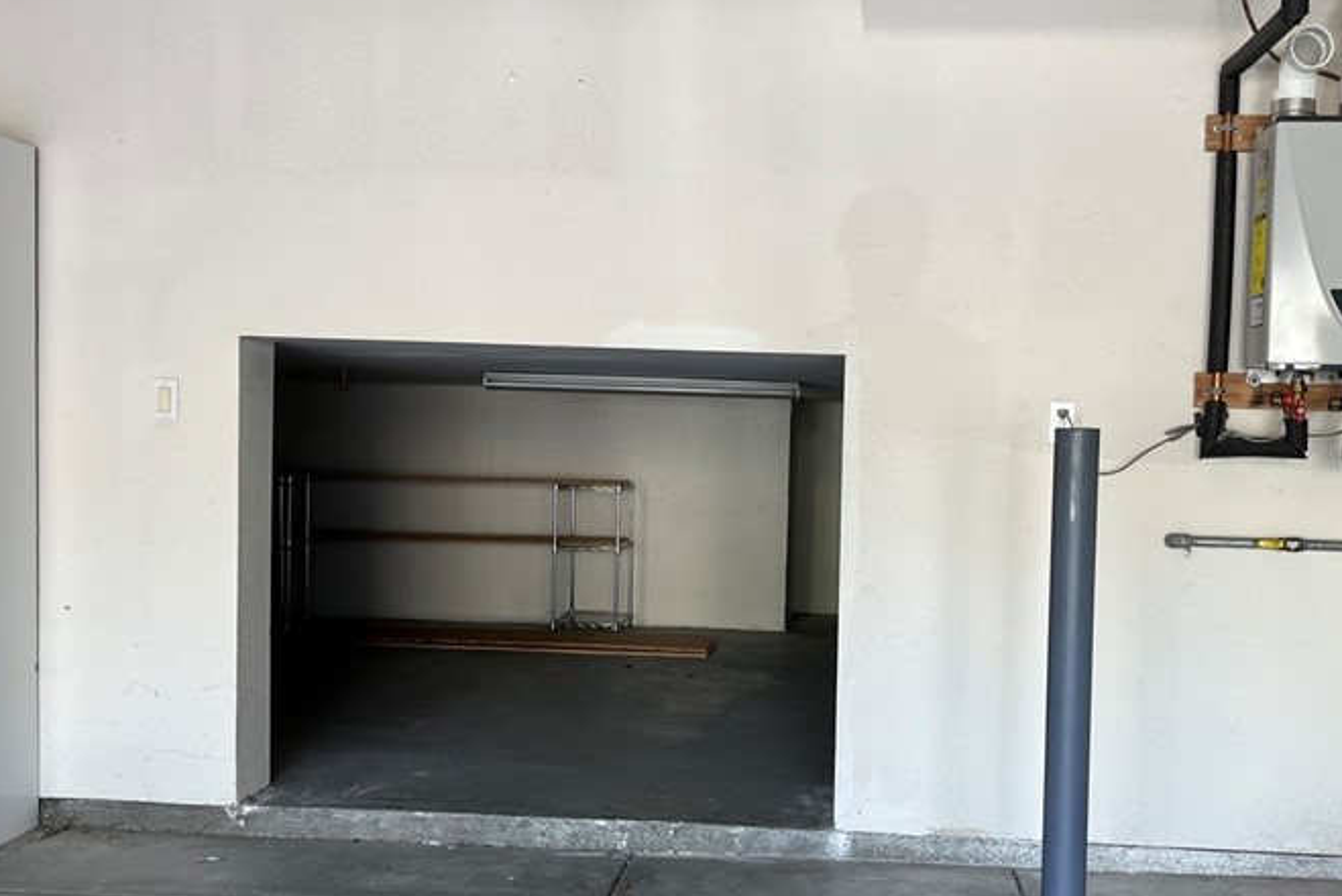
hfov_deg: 46.2
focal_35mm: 42
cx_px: 774
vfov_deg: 31.9
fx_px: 1566
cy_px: 521
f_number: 1.6
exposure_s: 1/121
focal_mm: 5.1
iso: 64
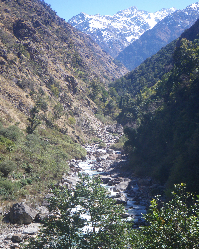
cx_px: 99
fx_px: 398
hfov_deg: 28.1
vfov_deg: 34.7
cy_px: 117
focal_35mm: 54
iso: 50
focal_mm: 9.1
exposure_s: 1/160
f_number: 4.4
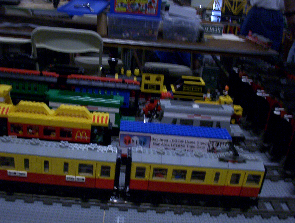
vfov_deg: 37.0
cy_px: 112
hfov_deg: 47.8
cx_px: 148
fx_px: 333
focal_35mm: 39
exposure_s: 1/8
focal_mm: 6
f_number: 4.5
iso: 200
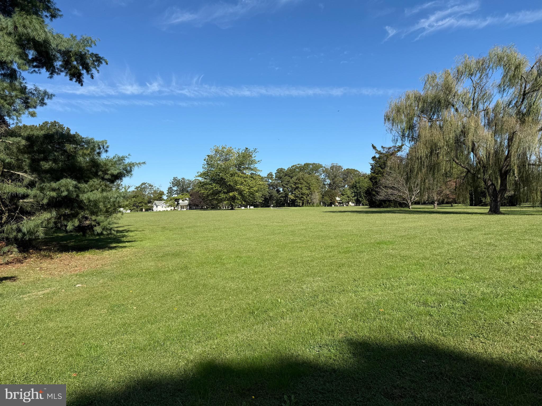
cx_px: 271
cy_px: 203
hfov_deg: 71.6
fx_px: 376
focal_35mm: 24
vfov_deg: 56.8
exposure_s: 1/4167
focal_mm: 6.76
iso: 80
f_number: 1.78
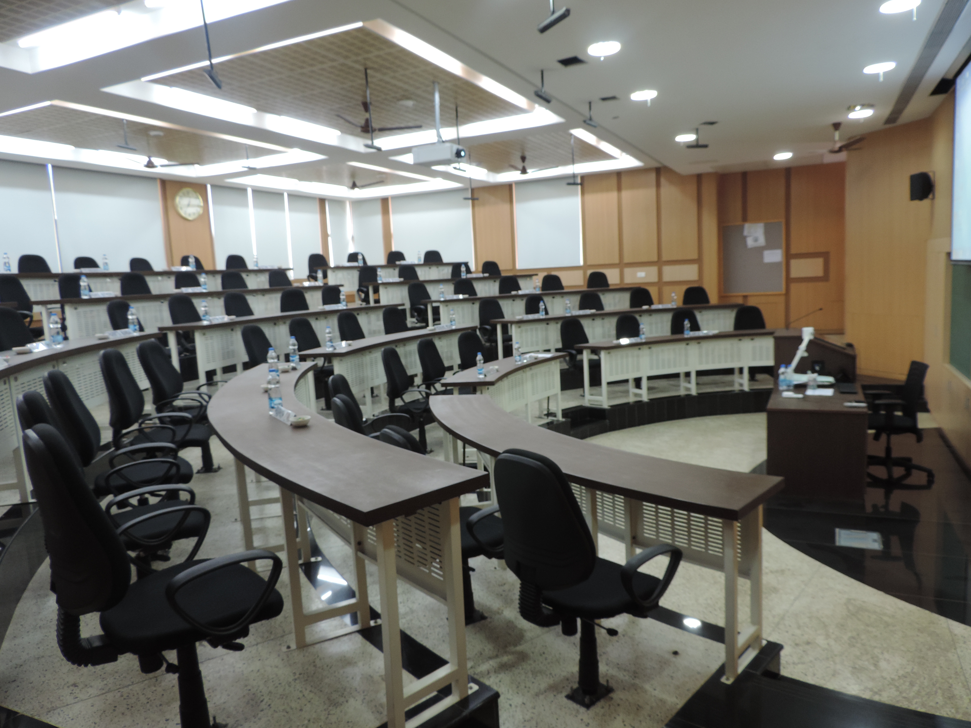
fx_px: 673
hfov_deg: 71.6
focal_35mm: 24
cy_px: 364
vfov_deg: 56.8
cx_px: 486
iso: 160
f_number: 3
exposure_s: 1/30
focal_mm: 4.3
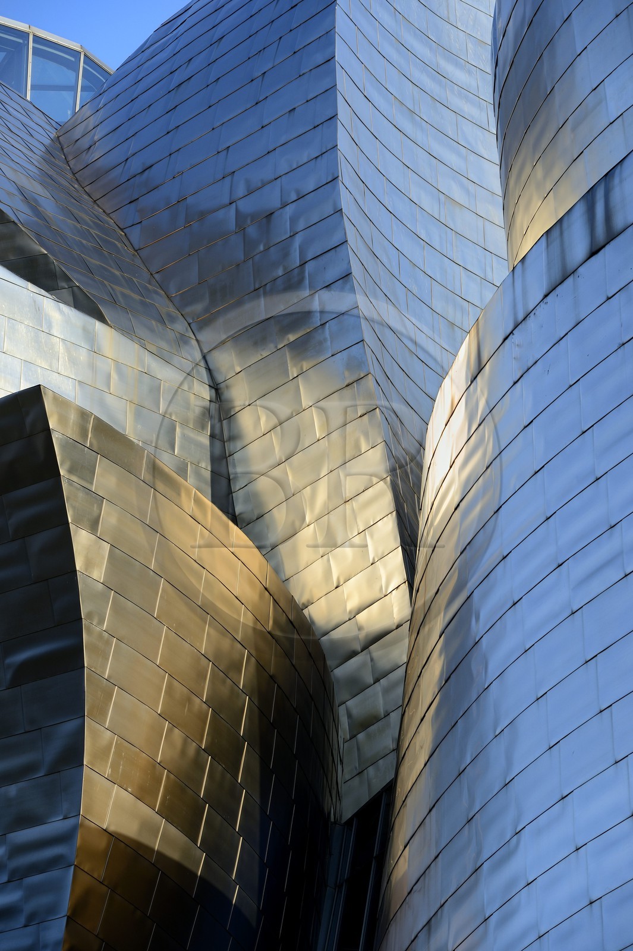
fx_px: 4884
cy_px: 476
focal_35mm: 185
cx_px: 316
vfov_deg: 11.1
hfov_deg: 7.4
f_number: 10
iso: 200
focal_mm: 185
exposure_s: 1/250
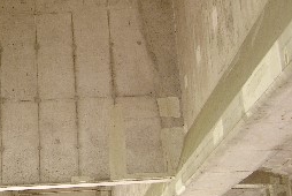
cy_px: 105
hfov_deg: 22.5
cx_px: -43
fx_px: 682
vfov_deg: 16.3
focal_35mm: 84
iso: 50
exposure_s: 1/22.2
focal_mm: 8.9
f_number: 2.8
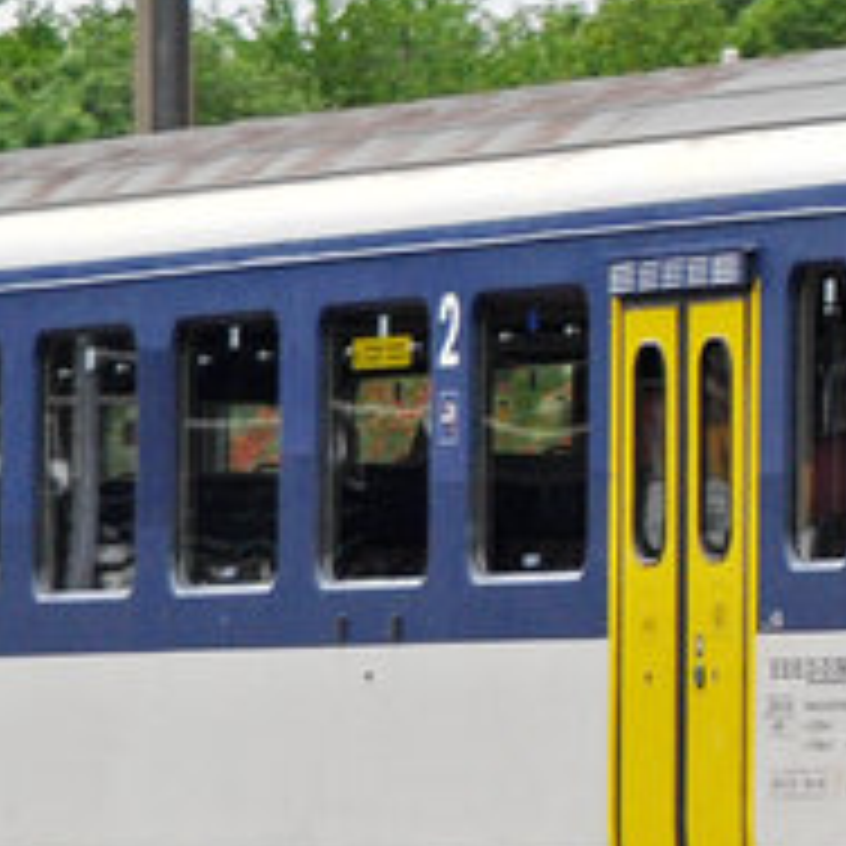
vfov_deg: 3.1
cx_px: 2480
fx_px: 15761
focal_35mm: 570
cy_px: -38
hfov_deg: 3.0
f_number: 5
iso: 400
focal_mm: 70
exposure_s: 1/1000
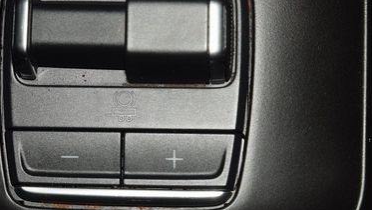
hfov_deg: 11.4
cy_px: 84
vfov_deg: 6.4
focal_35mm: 189
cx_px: 127
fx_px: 1865
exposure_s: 1/125
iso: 100
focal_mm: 70
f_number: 8
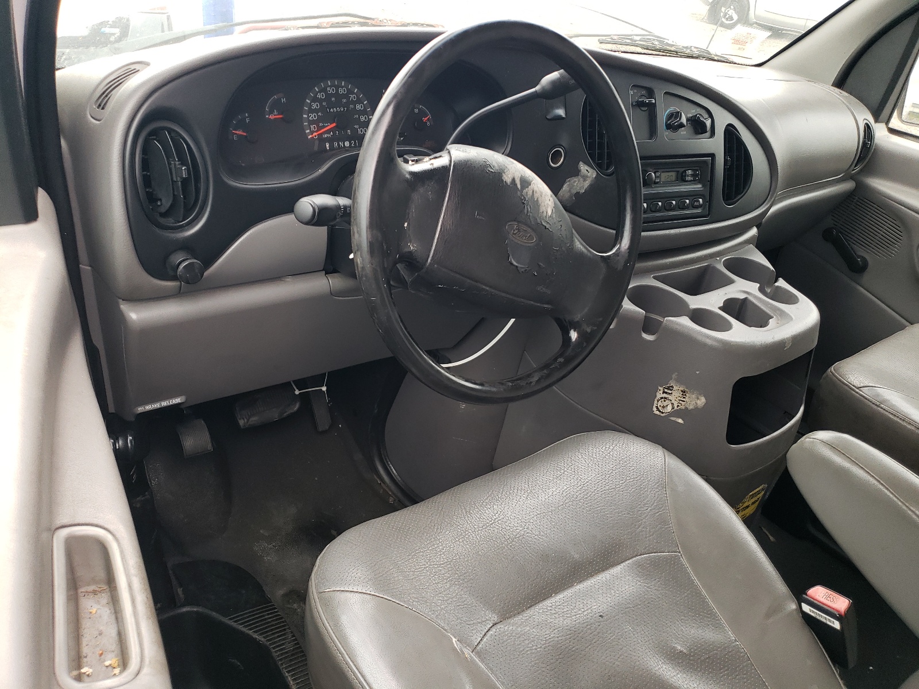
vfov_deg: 53.1
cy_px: 344
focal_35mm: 26
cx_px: 460
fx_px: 690
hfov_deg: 67.3
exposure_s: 1/120
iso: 90
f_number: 1.5
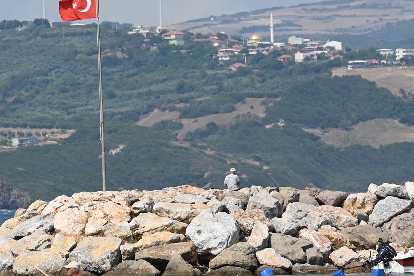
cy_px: 158
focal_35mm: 515
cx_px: 109
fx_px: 5924
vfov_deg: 2.7
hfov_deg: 4.0
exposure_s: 1/800
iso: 100
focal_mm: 185
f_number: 7.1
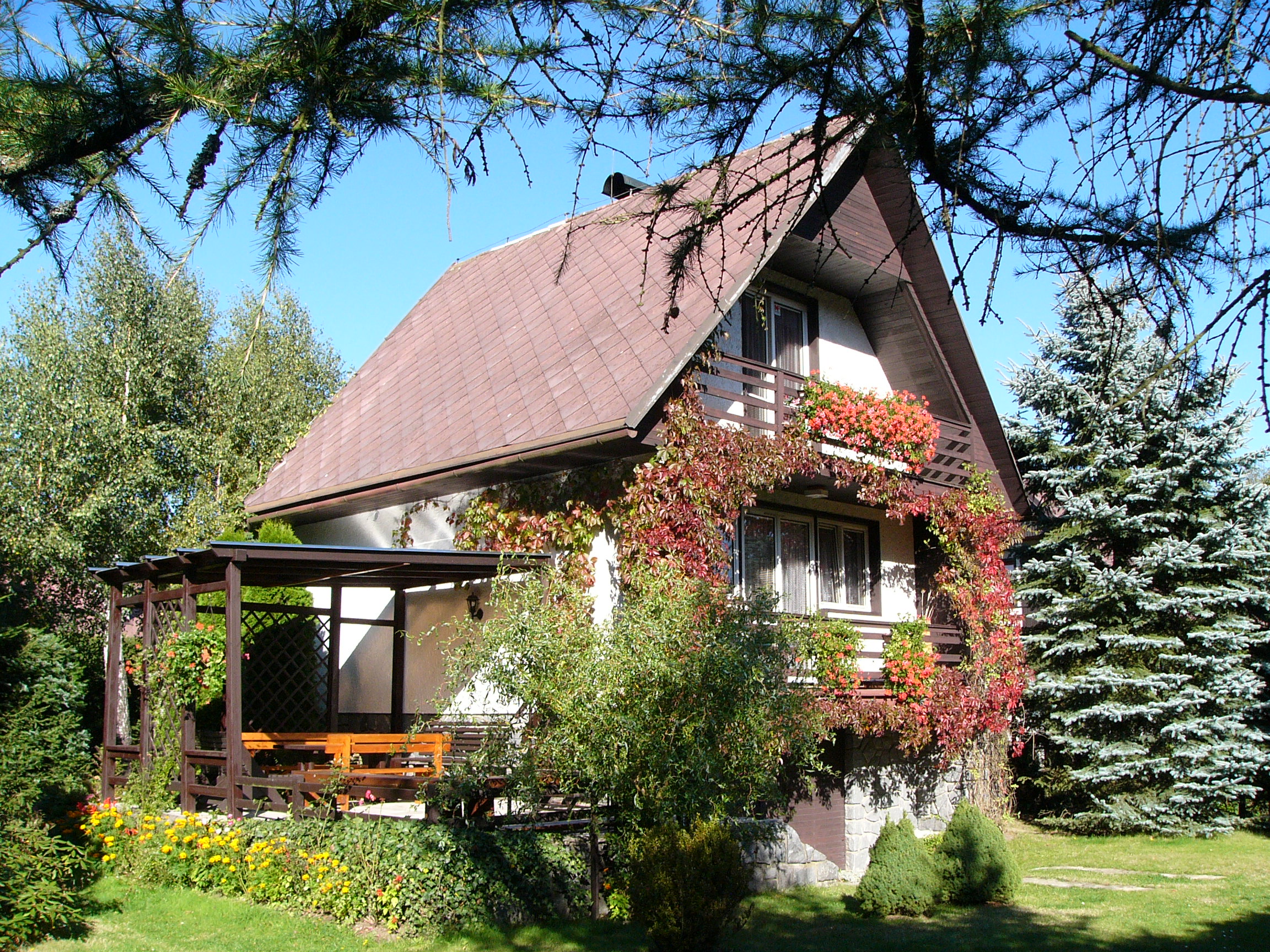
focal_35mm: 36
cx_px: 635
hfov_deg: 51.4
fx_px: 1321
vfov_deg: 39.7
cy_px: 476
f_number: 4
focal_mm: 6
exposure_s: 1/500
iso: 100
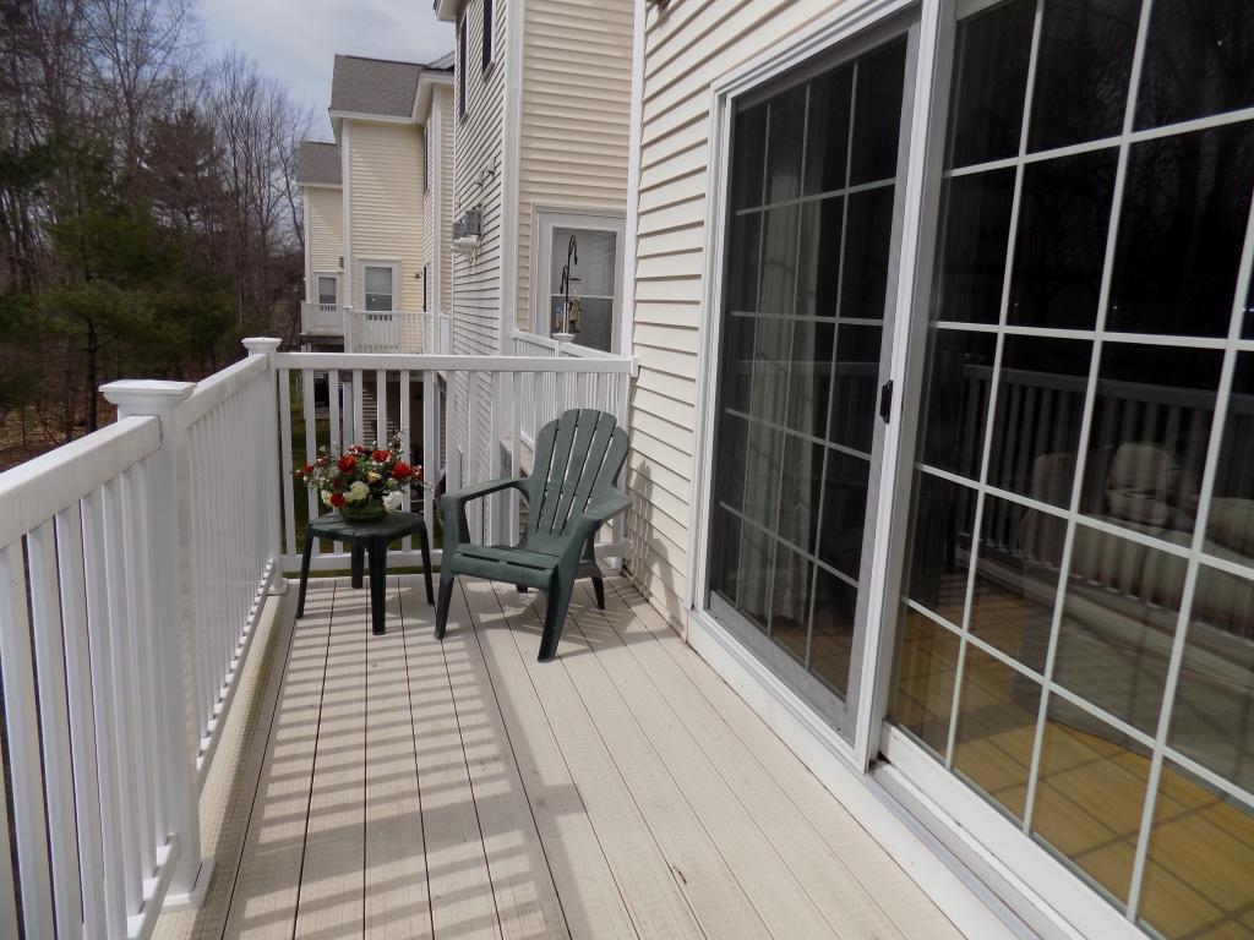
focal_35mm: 23
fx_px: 833
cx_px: 627
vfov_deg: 58.9
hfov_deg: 73.9
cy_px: 470
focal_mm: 4
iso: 80
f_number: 9.9
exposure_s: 1/200
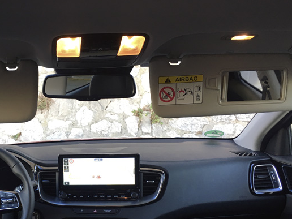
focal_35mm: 45
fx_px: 380
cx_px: 84
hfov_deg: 41.2
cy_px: 151
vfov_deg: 31.9
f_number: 2.2
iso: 40
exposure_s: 1/33
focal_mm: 4.15
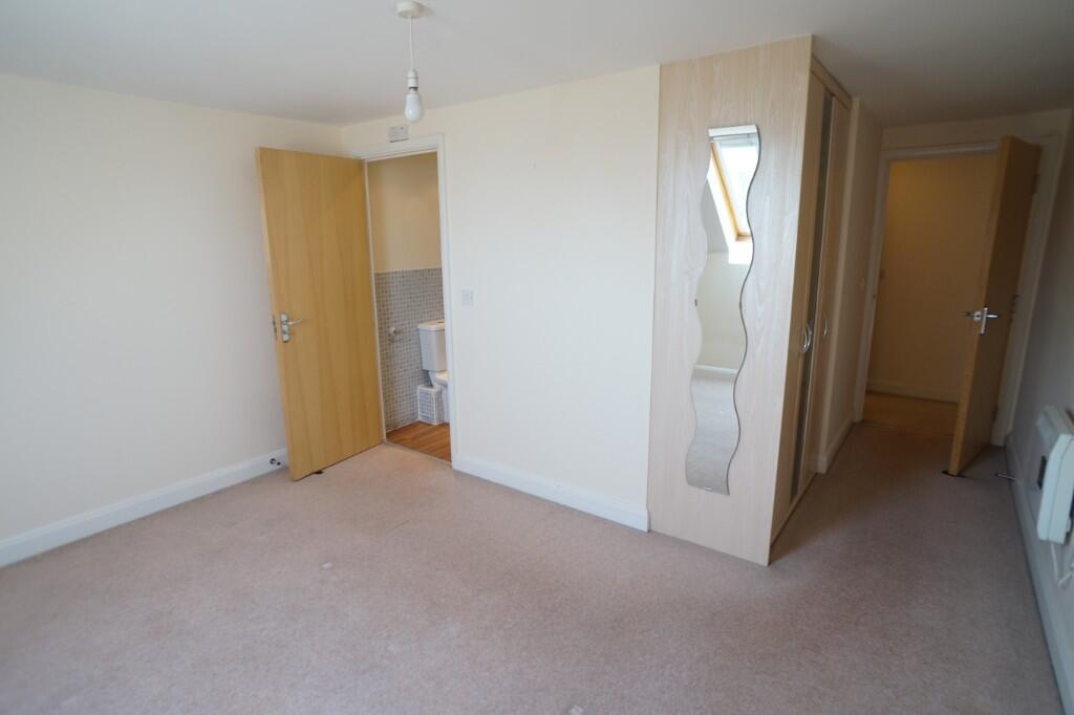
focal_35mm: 24
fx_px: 716
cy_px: 358
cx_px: 537
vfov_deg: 53.1
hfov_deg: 73.8
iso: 250
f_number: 4
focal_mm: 16
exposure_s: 1/60
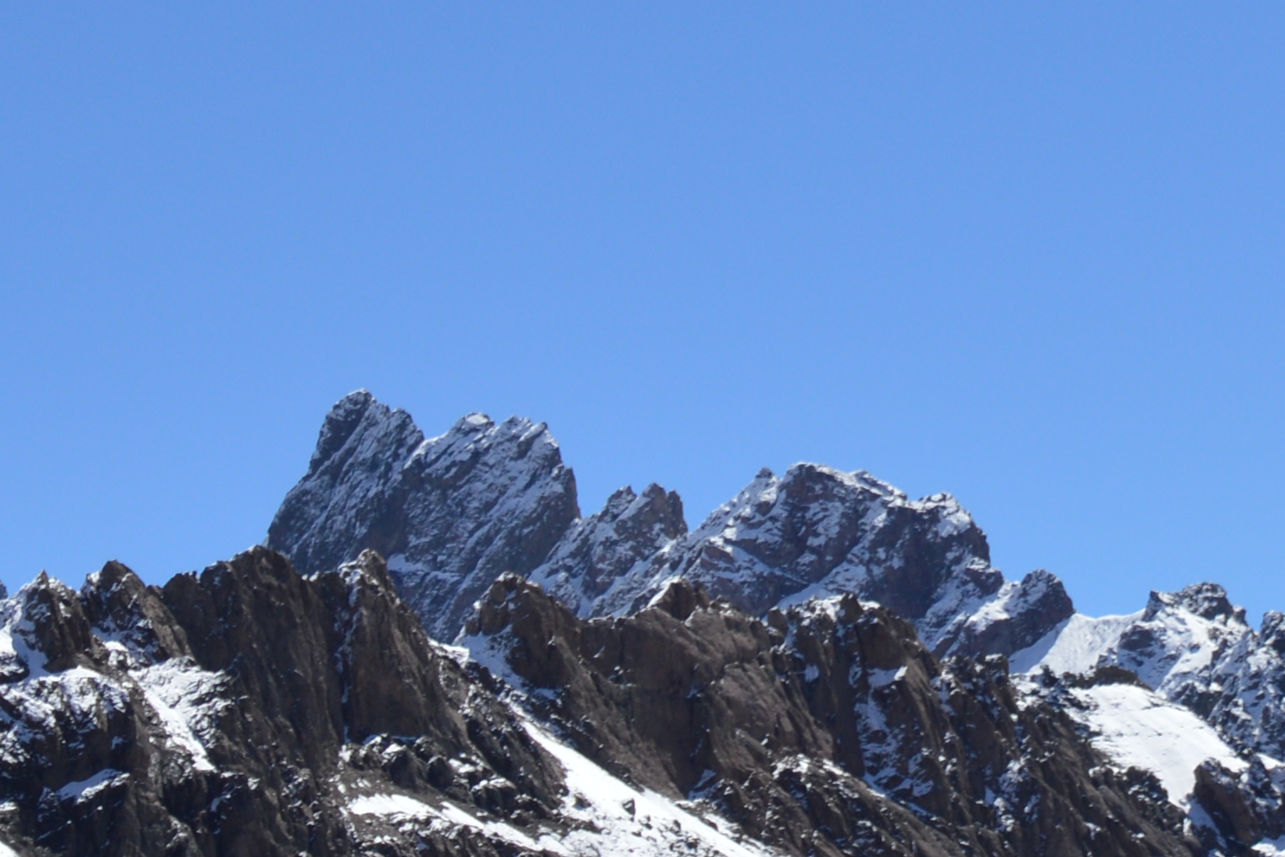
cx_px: -218
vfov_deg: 8.2
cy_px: 1252
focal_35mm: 165
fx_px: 5889
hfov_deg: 12.2
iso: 100
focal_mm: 28
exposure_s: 1/320
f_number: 9
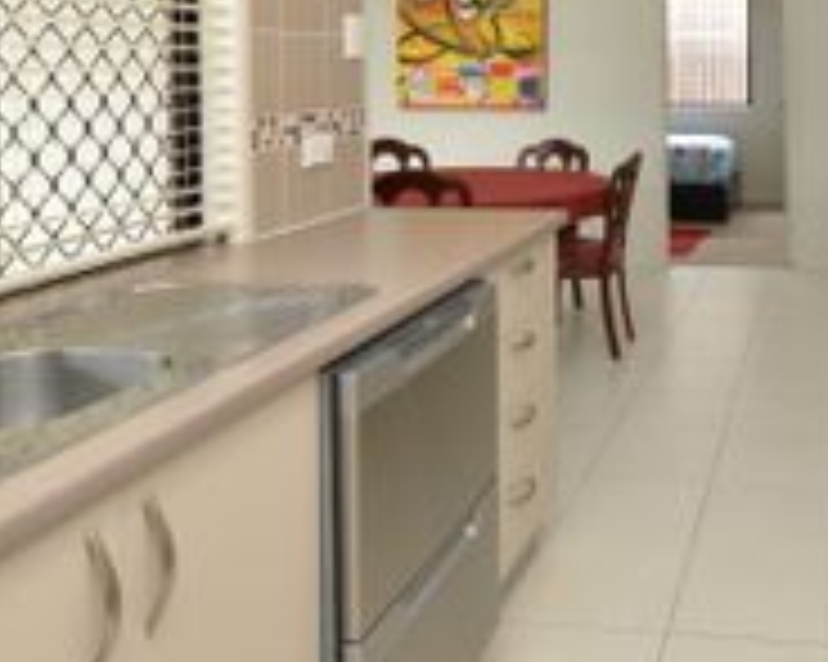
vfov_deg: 38.7
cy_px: 83
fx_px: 882
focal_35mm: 36
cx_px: 688
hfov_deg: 47.0
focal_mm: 10
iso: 400
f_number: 4
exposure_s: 1/60
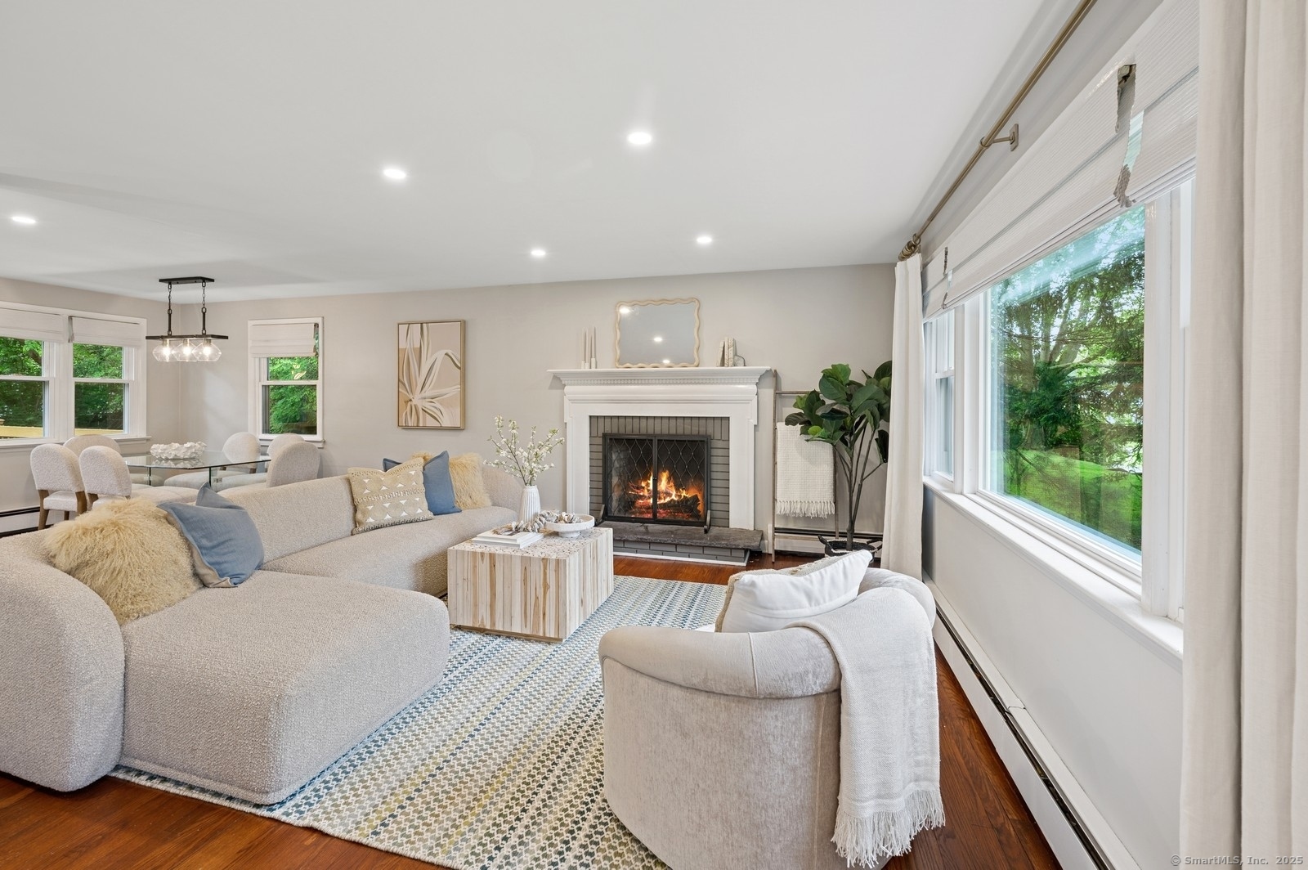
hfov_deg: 104.3
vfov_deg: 81.1
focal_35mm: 14
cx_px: 654
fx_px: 508
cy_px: 435
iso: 200
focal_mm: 14
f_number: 9
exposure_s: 1/6
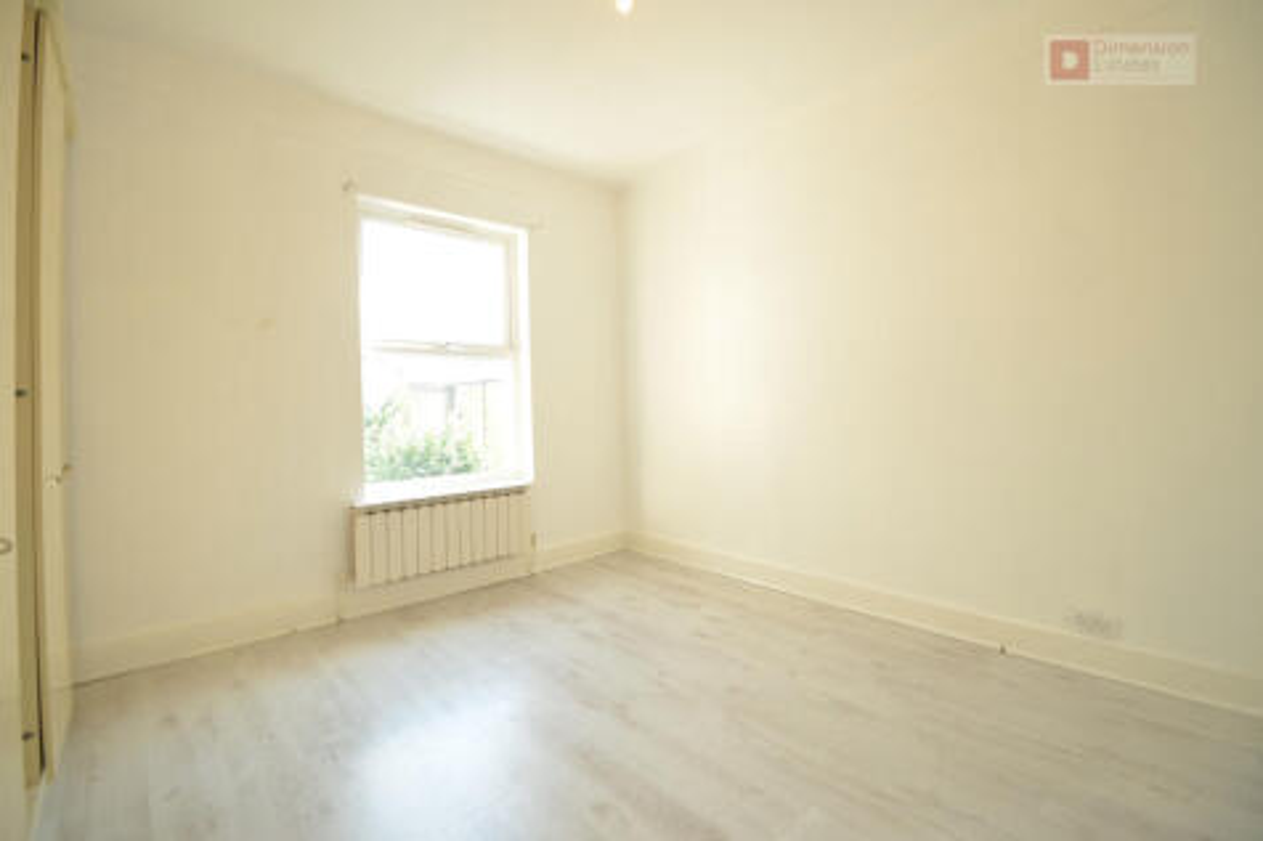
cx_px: 632
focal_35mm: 15
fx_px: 526
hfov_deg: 100.4
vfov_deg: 77.3
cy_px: 420
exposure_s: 1/60
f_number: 4
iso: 200
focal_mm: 10
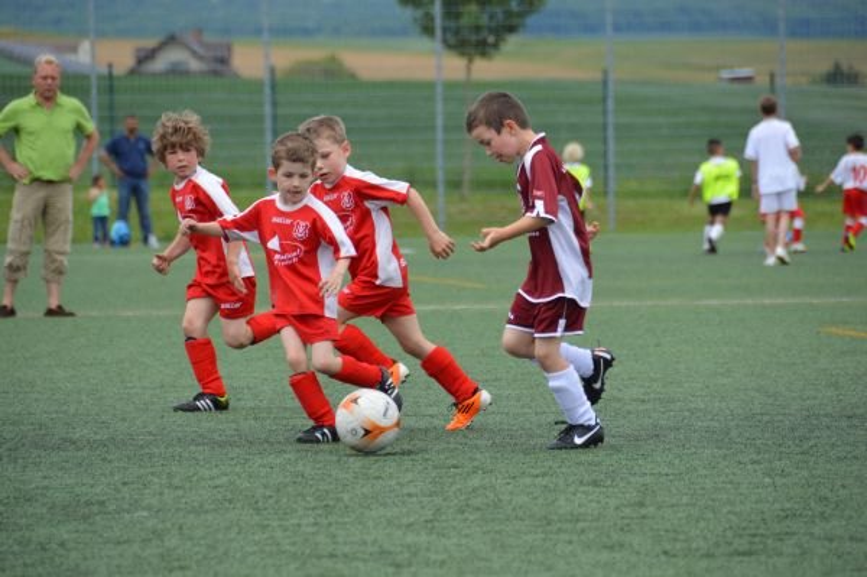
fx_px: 7219
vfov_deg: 4.6
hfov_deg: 6.9
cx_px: 434
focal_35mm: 300
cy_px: 288
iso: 400
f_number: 5.6
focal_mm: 200
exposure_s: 1/1250
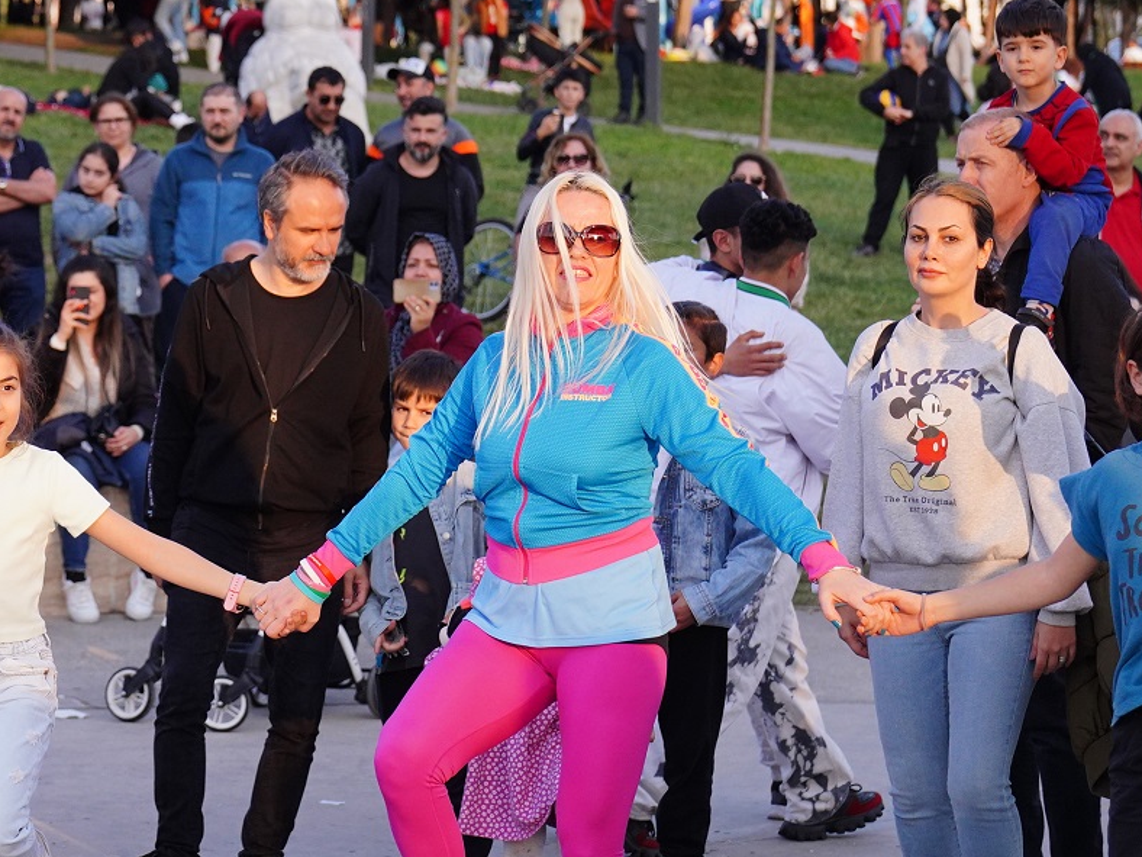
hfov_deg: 16.3
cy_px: 222
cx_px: 202
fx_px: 3959
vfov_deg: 12.3
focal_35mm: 120
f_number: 3.2
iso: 1000
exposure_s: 1/3200
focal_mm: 46
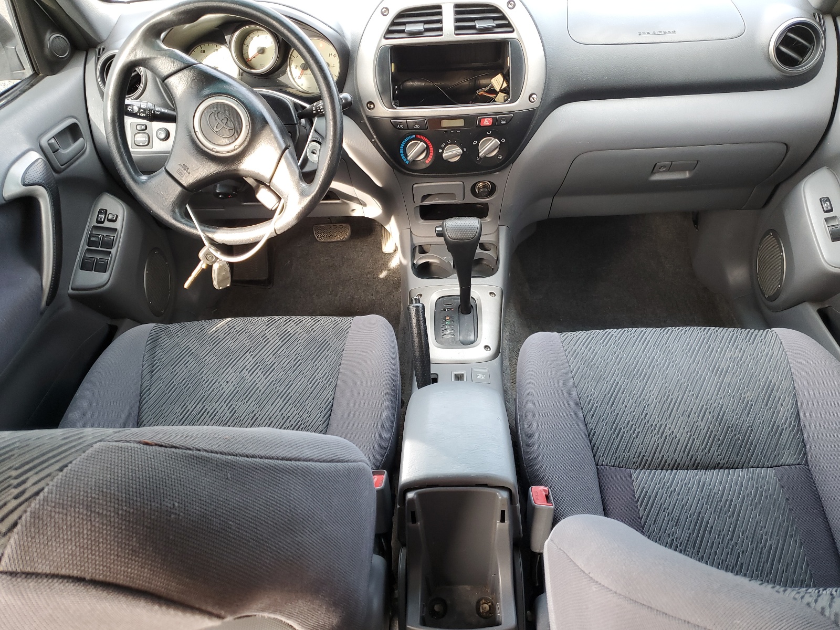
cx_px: 420
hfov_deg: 67.3
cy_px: 315
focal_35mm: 26
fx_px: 631
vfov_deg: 53.1
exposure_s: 1/60.2
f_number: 1.5
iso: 65
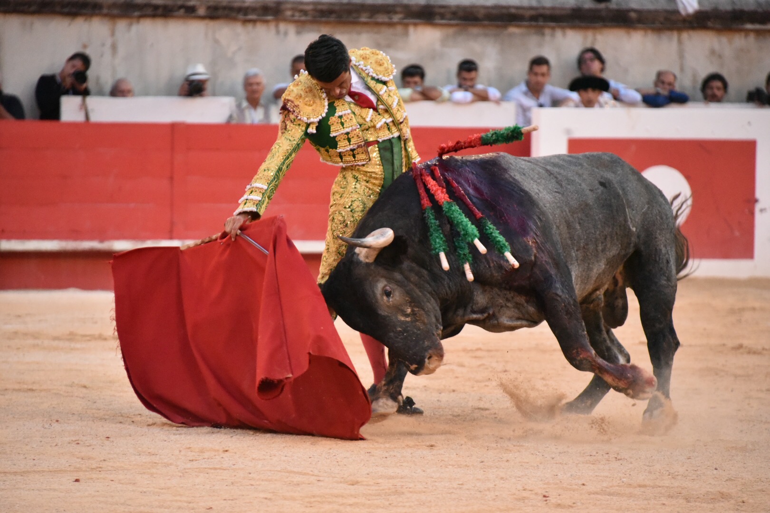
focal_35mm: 250
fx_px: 5347
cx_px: 385
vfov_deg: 5.5
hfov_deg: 8.2
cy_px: 256
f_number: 5.6
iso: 12800
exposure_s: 1/640
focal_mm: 250
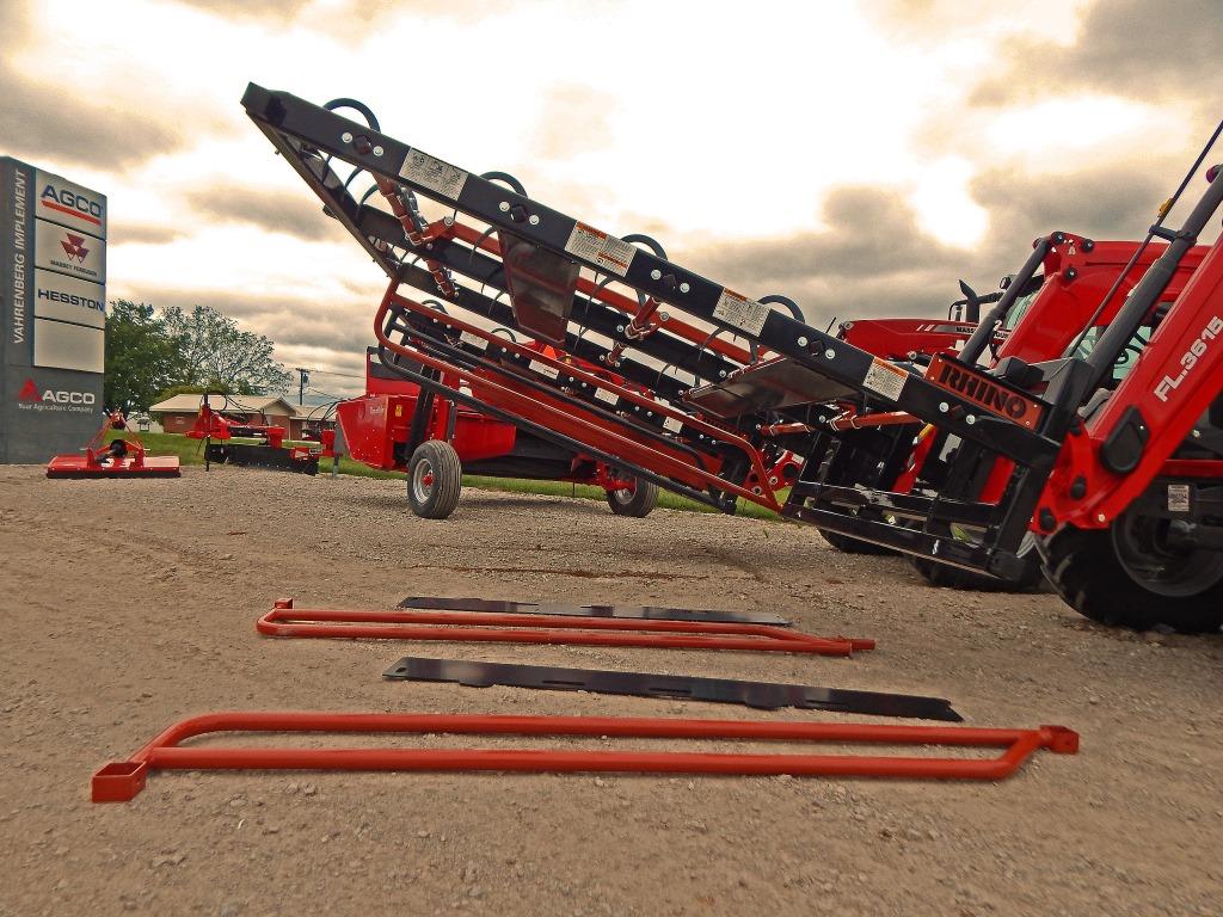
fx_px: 777
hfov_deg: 76.4
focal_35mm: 22
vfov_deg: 61.1
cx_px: 612
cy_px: 458
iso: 125
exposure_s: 1/1000
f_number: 3
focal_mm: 4
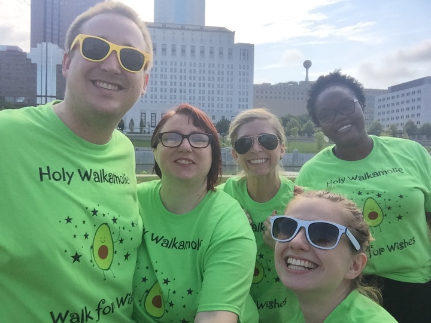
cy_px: 162
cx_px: 216
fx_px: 386
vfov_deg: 45.4
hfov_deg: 58.4
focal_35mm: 31
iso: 32
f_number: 2.2
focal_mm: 2.65
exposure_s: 1/641
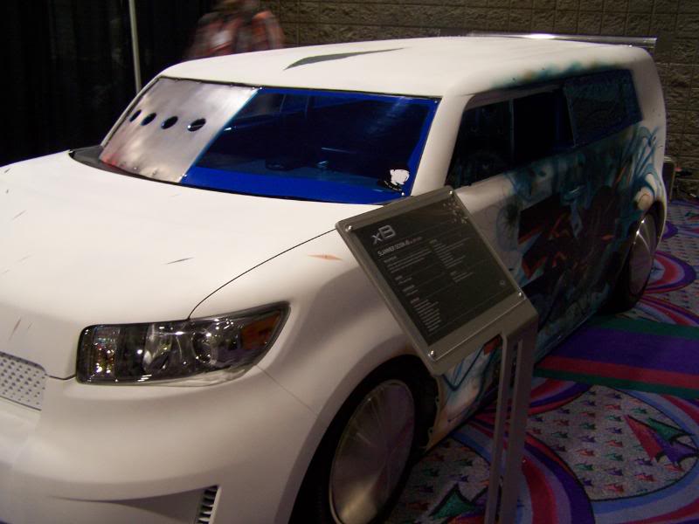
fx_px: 767
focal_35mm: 38
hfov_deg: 49.0
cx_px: 350
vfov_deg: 37.7
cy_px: 262
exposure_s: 1/8
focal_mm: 6.3
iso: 140
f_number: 2.8
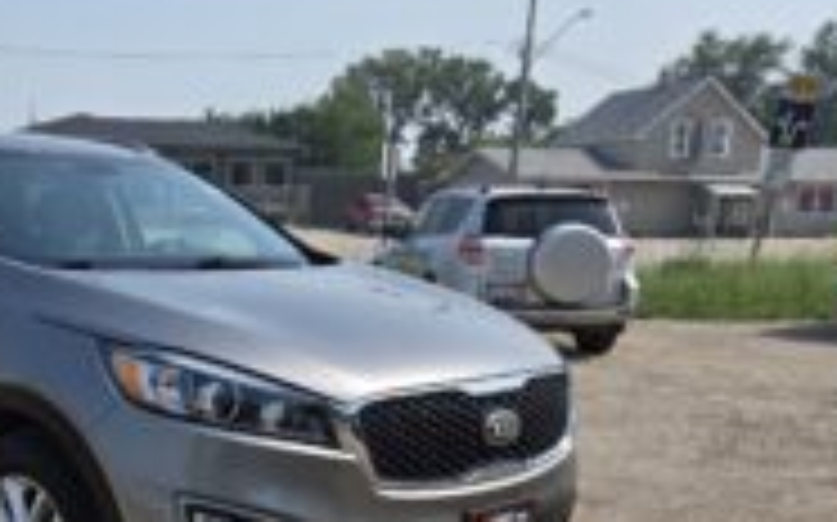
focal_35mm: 46
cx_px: 108
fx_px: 1049
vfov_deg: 27.6
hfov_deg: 40.7
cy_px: 380
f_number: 1.8
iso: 32
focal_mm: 5.4
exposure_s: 1/2921
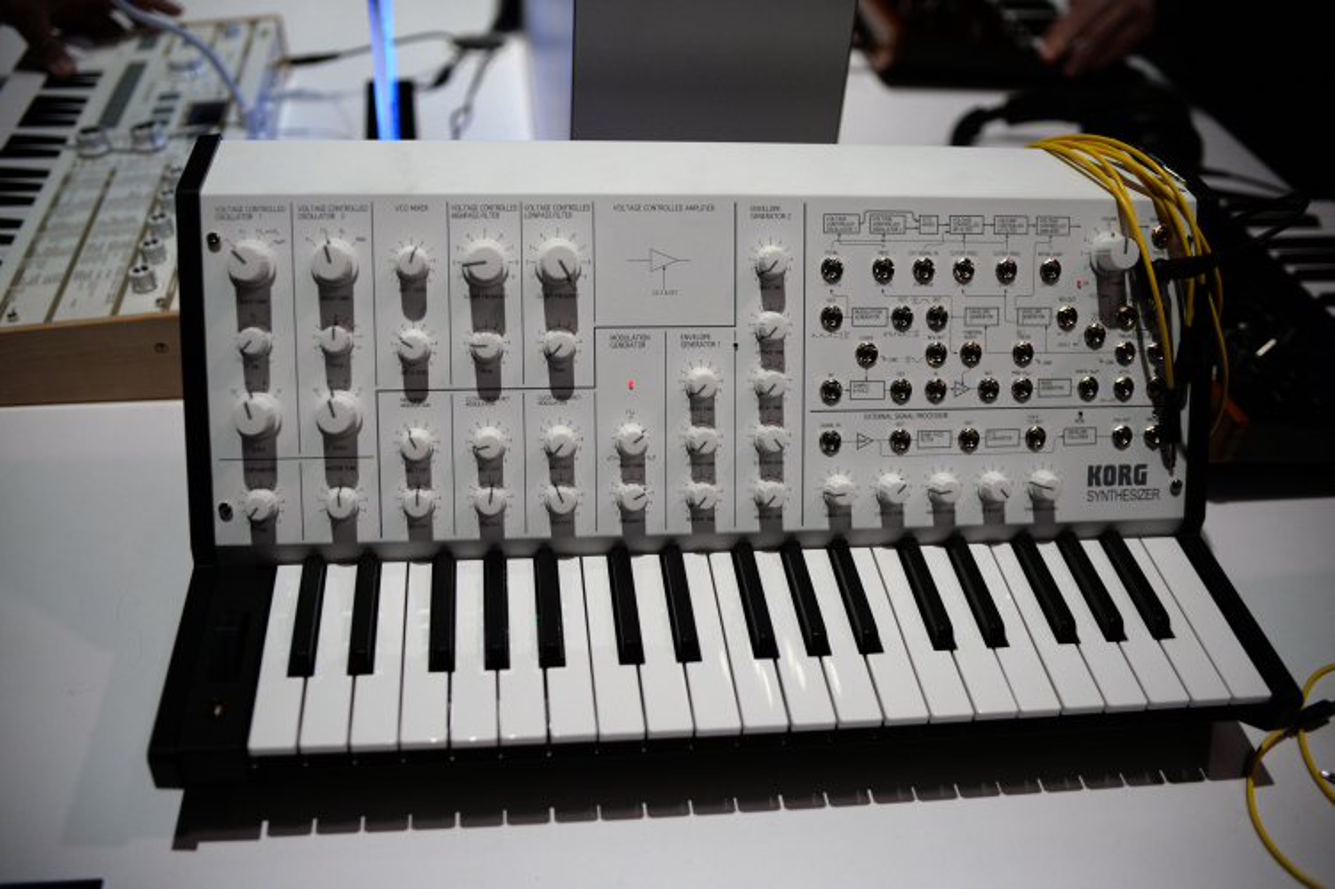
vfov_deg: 37.8
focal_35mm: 35
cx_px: 668
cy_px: 444
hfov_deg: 54.5
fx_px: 1297
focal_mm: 35
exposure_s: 1/4000
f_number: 3.5
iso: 2000
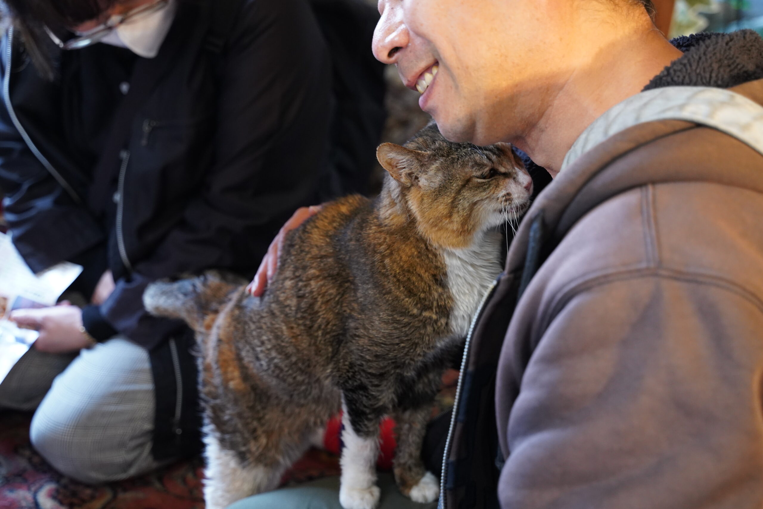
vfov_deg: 25.5
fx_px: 1123
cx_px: 382
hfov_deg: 37.5
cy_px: 254
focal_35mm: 53
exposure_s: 1/100
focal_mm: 53
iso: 3200
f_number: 4
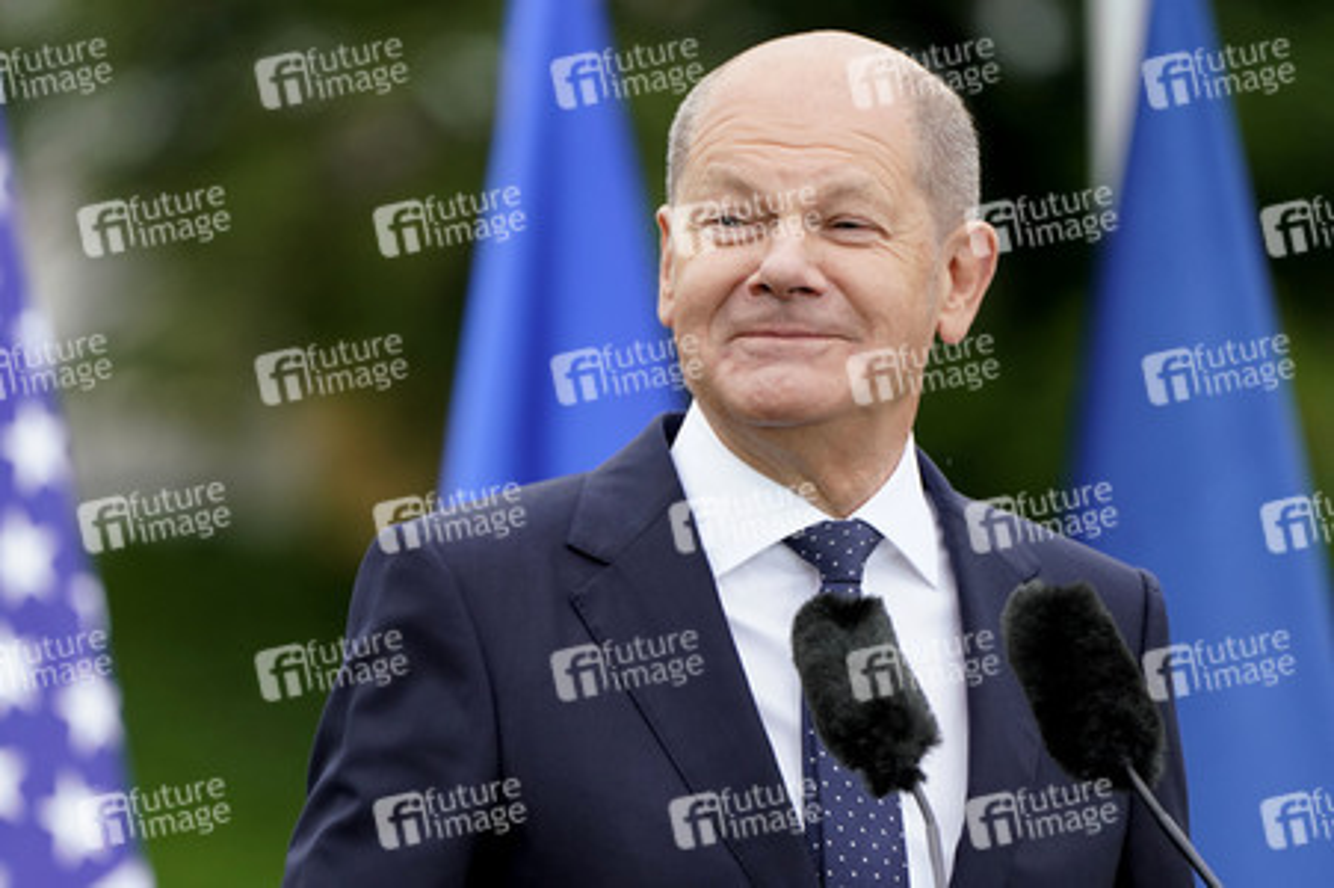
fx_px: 13256
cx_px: 667
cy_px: 444
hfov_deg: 5.8
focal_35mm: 358
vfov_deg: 3.8
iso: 1600
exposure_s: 1/800
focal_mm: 358
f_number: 5.6
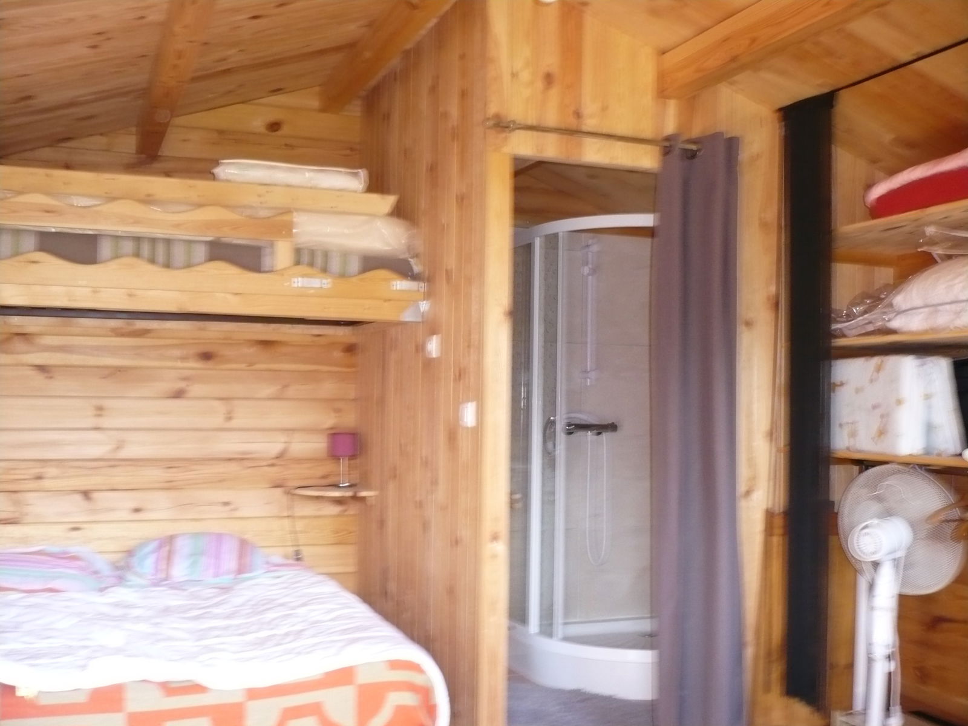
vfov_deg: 40.7
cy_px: 363
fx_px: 979
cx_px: 484
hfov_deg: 52.6
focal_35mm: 35
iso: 250
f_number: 2.8
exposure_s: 1/30
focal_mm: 5.8
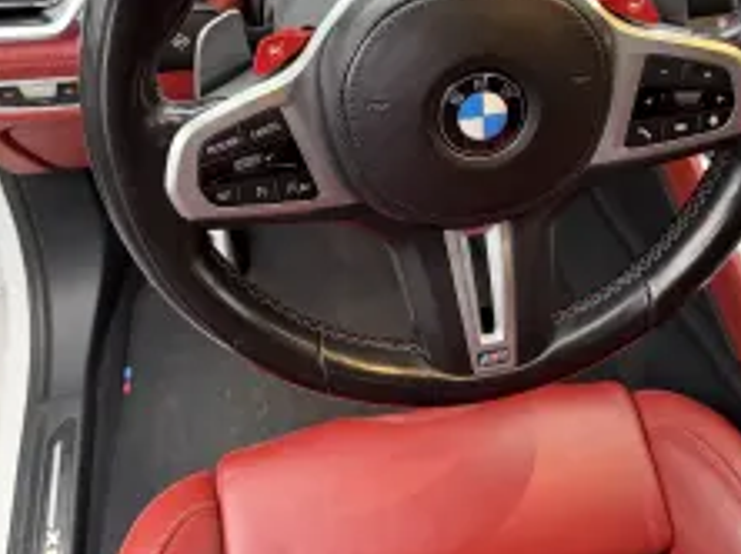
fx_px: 834
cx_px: 431
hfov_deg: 47.7
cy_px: 117
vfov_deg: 35.6
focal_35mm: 39
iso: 500
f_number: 1.78
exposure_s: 1/60
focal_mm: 6.76
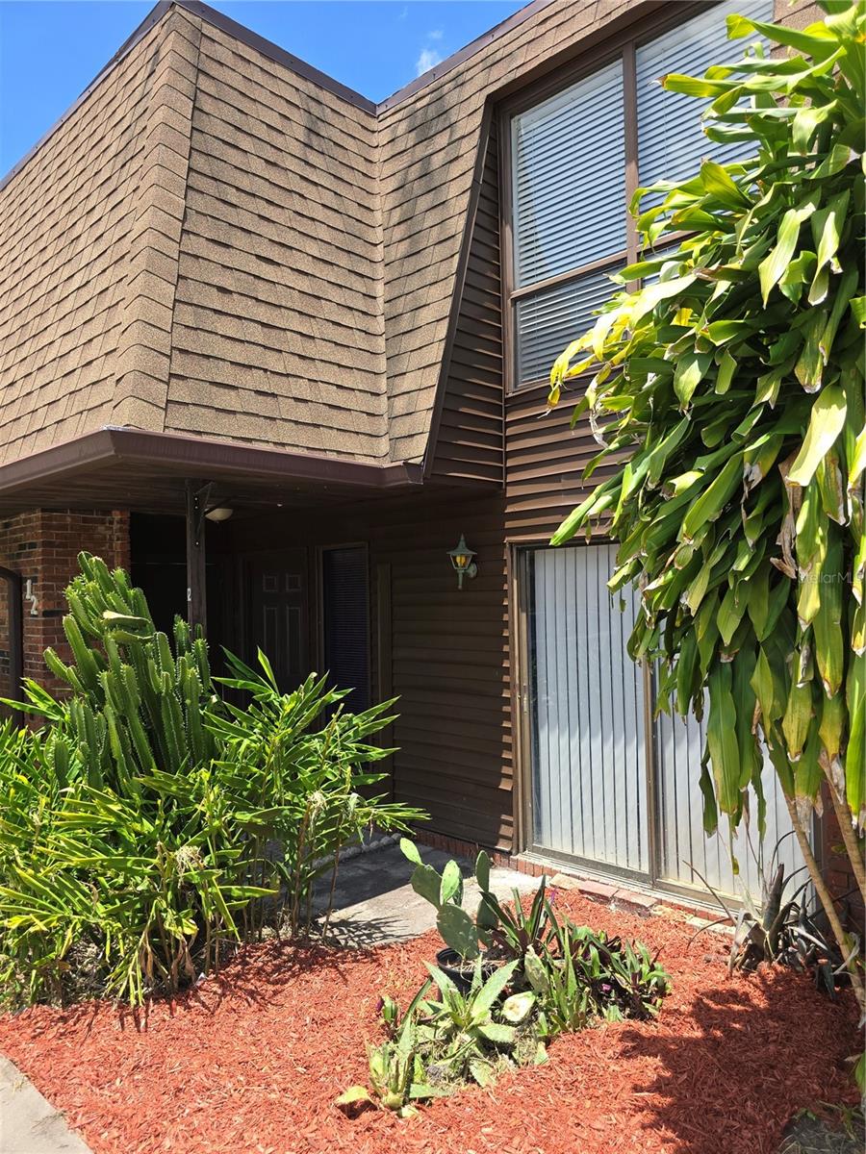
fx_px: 767
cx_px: 433
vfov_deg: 73.9
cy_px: 577
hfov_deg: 58.9
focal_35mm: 23
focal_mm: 6.3
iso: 12
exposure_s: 1/352
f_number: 1.7
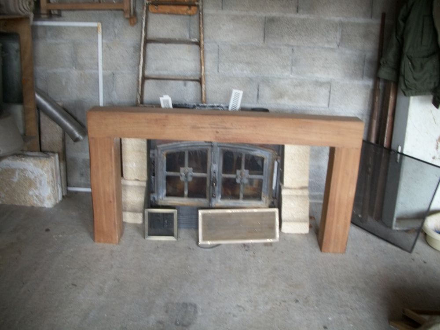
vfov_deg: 40.7
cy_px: 165
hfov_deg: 52.6
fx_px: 445
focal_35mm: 35
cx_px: 220
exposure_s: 1/25
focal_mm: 6.3
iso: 160
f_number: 3.1
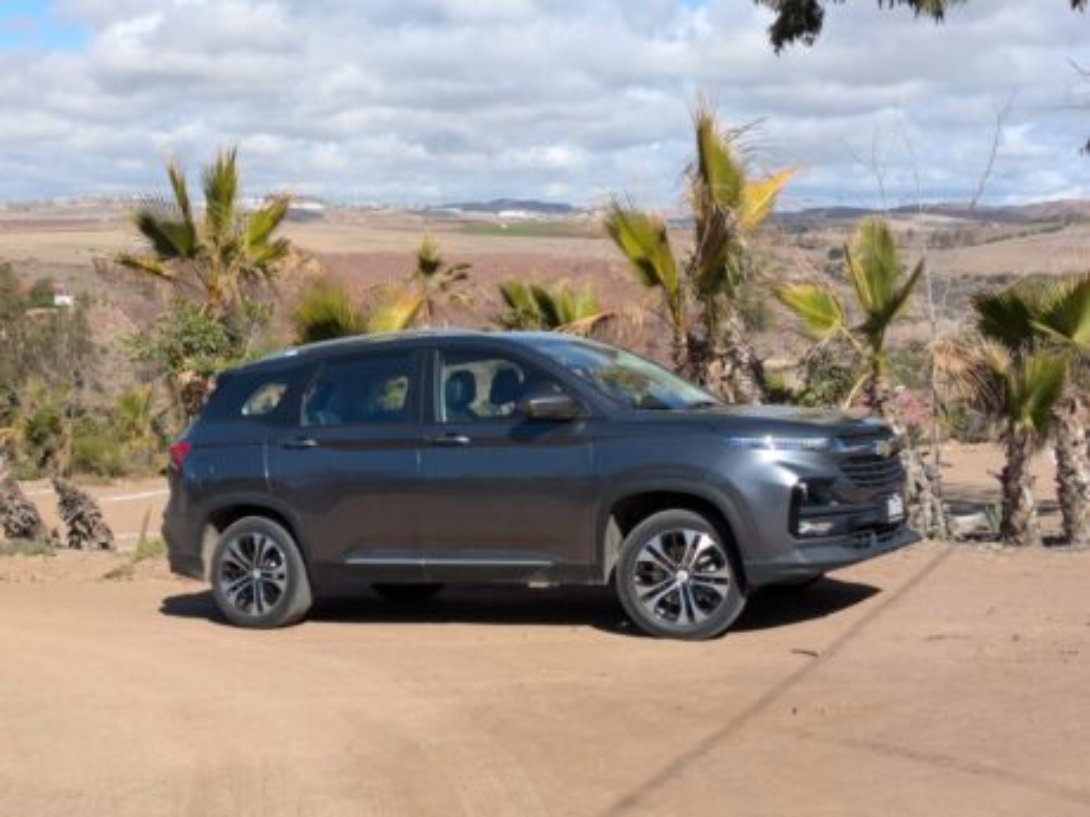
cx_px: 545
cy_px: 408
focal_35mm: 51
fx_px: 1606
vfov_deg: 28.6
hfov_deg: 37.5
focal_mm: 5.43
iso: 50
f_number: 1.89
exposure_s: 1/2132
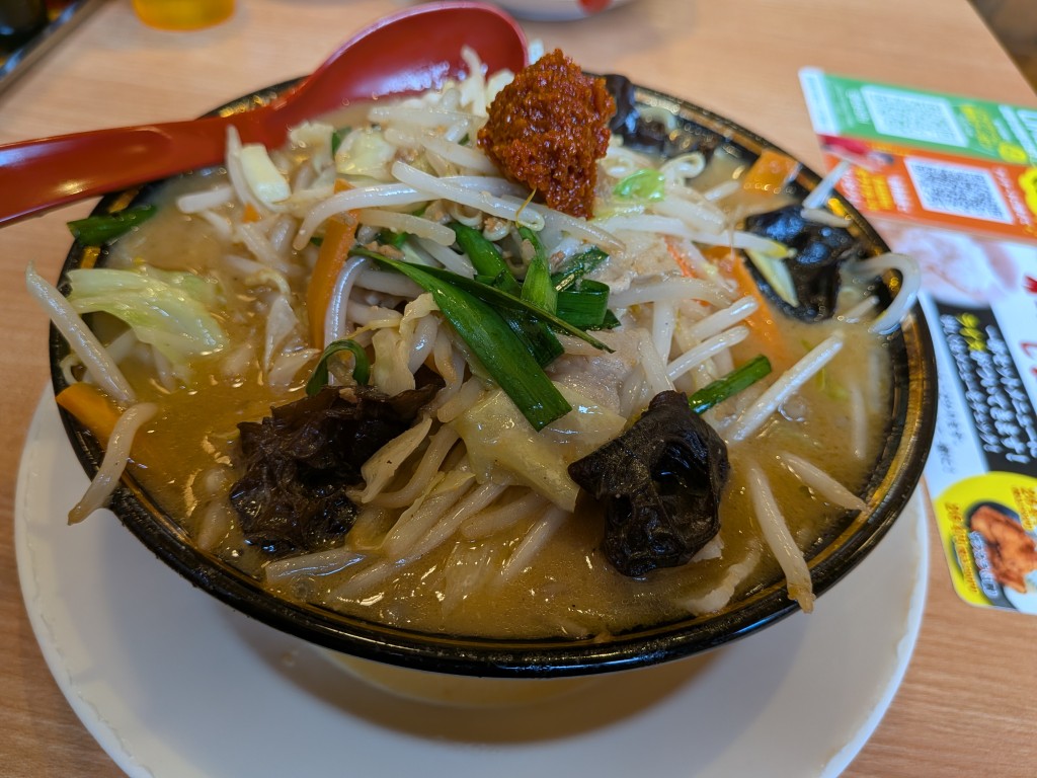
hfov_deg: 71.6
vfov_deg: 56.8
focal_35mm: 24
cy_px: 389
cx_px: 518
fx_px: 719
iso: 25
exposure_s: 1/273
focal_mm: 4.53
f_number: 1.7
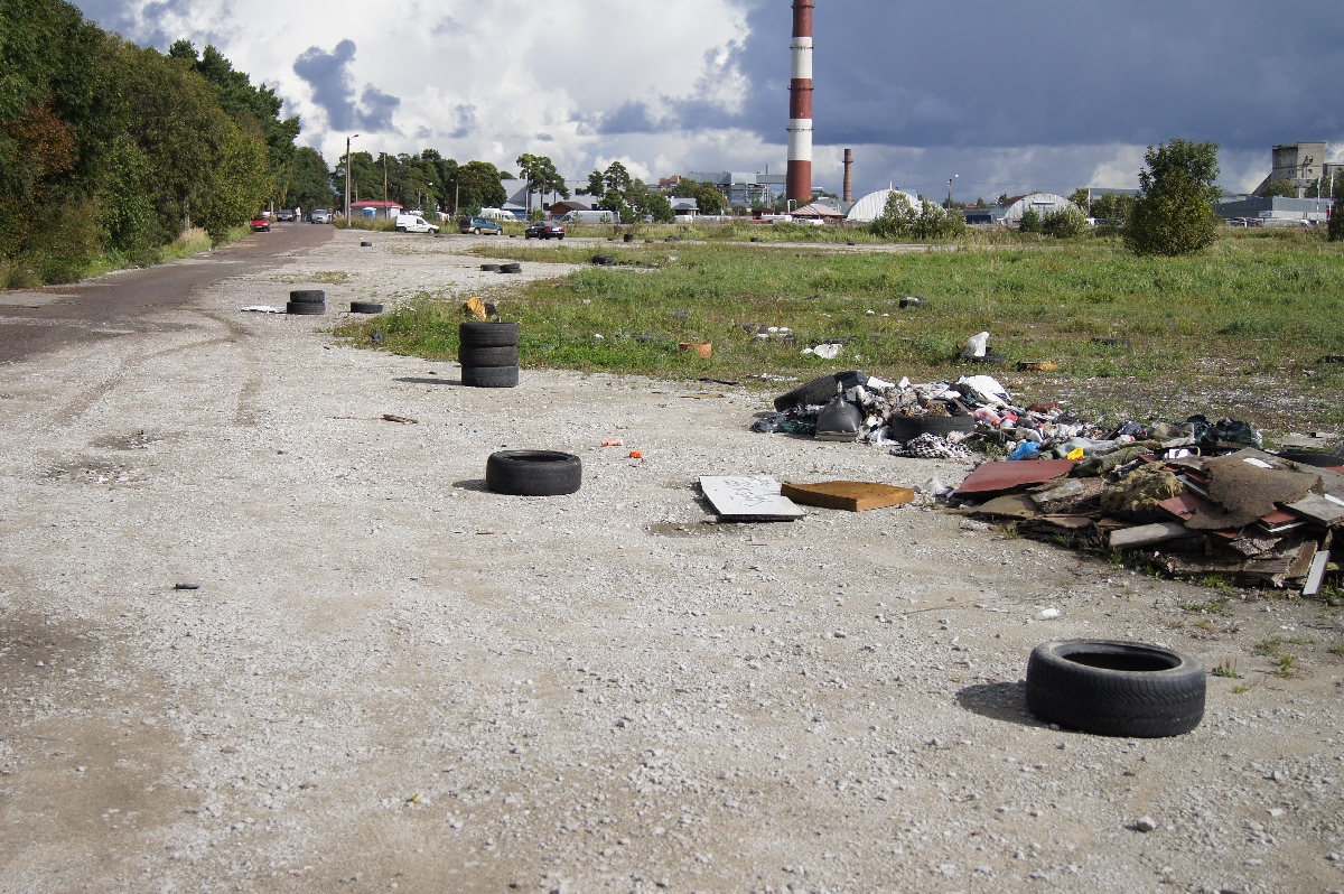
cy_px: 447
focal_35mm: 45
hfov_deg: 43.6
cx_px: 672
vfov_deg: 29.8
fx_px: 1679
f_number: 4.5
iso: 100
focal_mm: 30
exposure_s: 1/1250
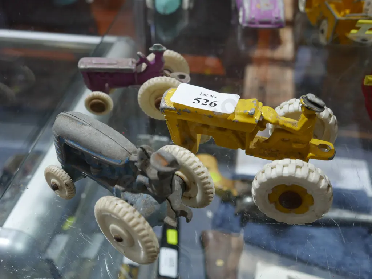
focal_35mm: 40
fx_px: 430
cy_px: 140
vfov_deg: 36.0
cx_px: 186
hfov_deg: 46.8
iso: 400
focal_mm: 20
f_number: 4.4
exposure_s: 1/60
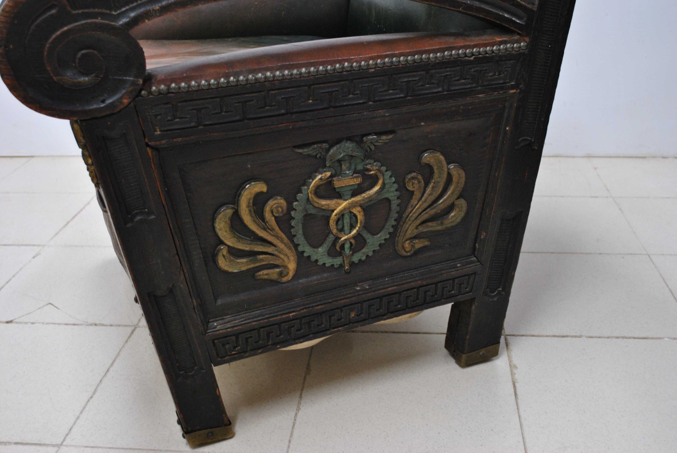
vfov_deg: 34.3
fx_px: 734
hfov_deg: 49.5
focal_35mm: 39
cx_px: 338
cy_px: 226
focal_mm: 26
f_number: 4.2
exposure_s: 1/13
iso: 400
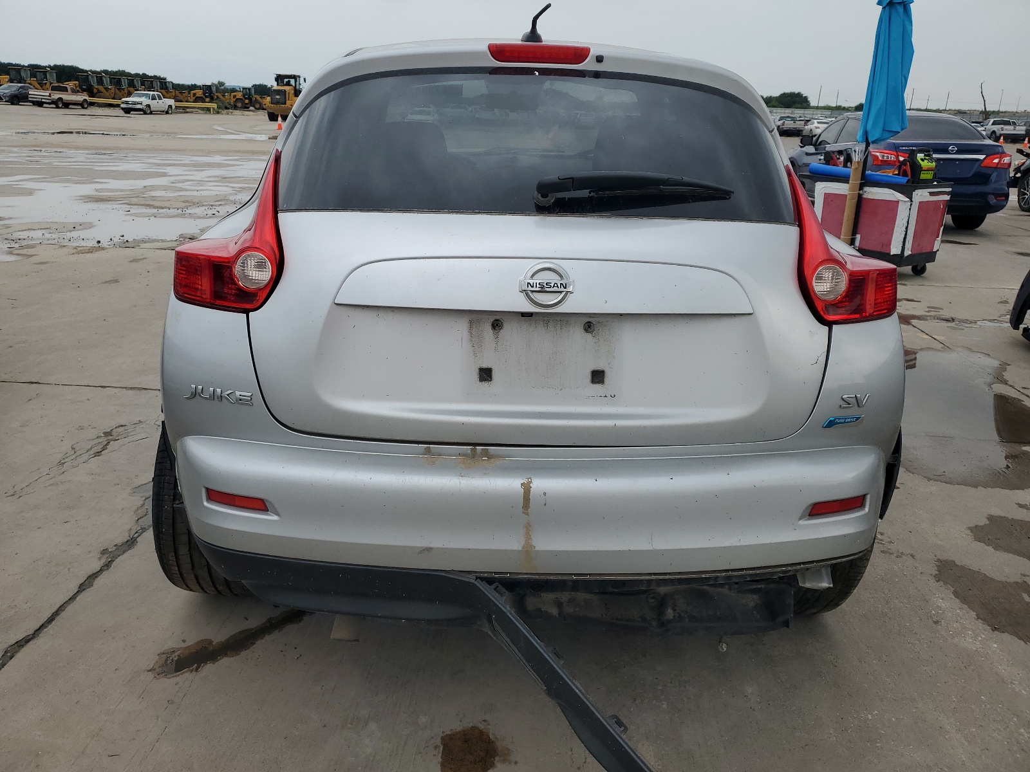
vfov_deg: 53.1
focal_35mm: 26
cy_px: 386
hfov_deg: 67.3
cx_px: 515
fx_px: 774
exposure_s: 1/1429
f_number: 1.5
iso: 50
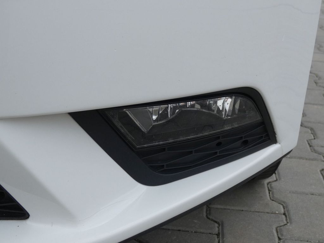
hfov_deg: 34.9
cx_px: 162
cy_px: 122
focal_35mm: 55
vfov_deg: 26.6
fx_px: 515
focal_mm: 9.9
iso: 80
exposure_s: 1/320
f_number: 4
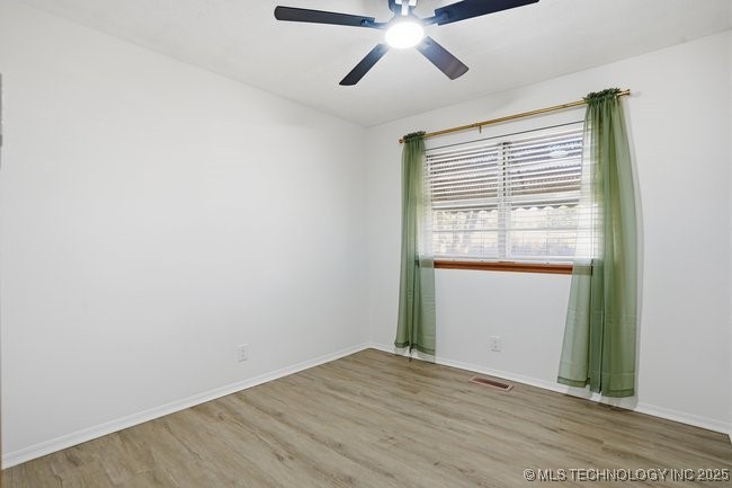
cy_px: 244
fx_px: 346
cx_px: 366
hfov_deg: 93.3
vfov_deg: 70.4
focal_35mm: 17
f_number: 8
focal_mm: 17
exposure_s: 1/30
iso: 400
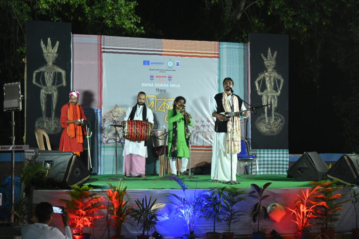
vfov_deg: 19.7
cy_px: 120
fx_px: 688
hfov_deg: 29.2
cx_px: 180
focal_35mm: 69
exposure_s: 1/80
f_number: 8
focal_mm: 46
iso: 2500
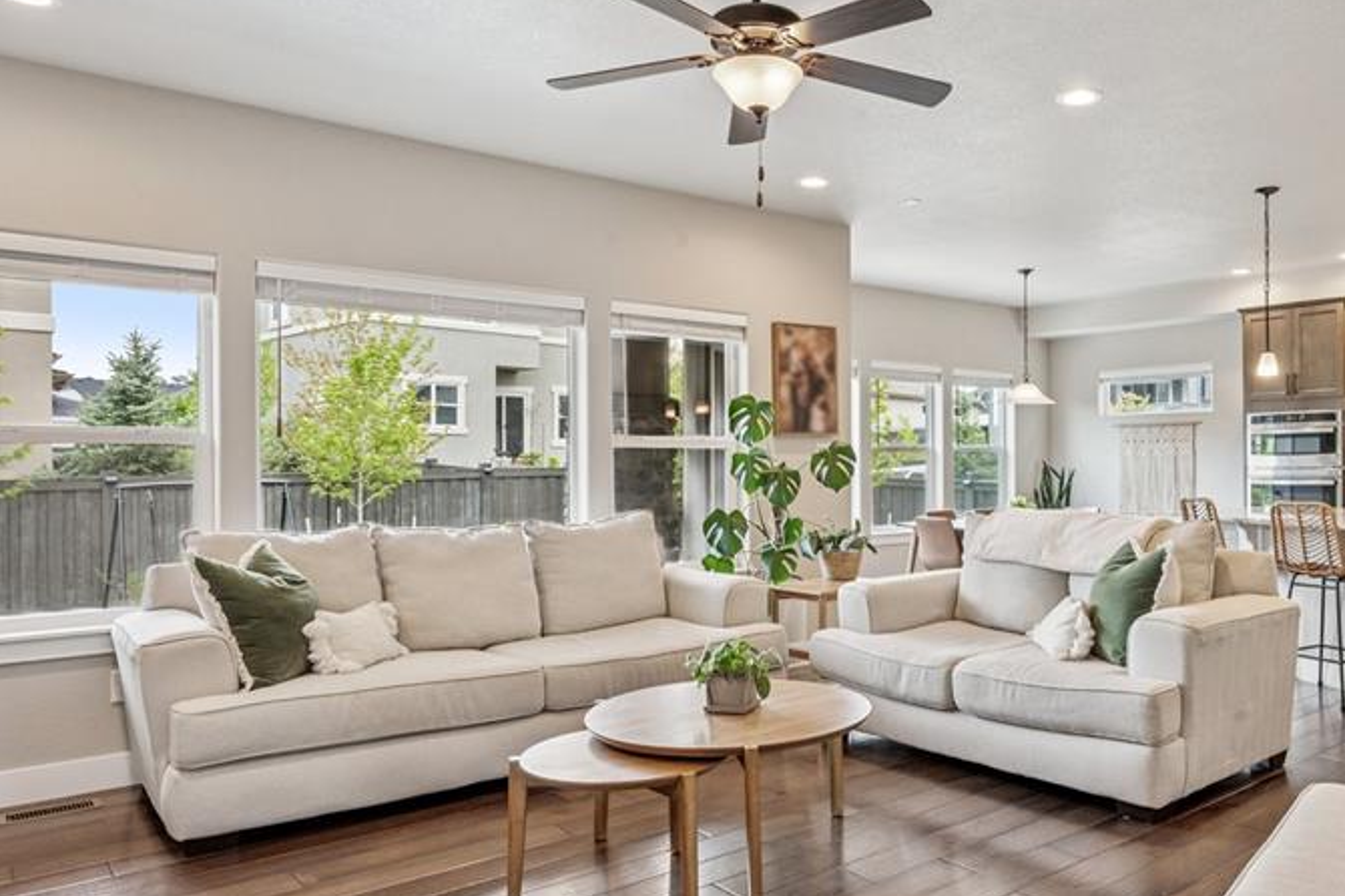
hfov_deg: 66.5
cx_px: 865
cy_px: 466
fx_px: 999
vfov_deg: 48.2
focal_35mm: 27
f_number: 13
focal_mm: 17.5
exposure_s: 1/6
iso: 200
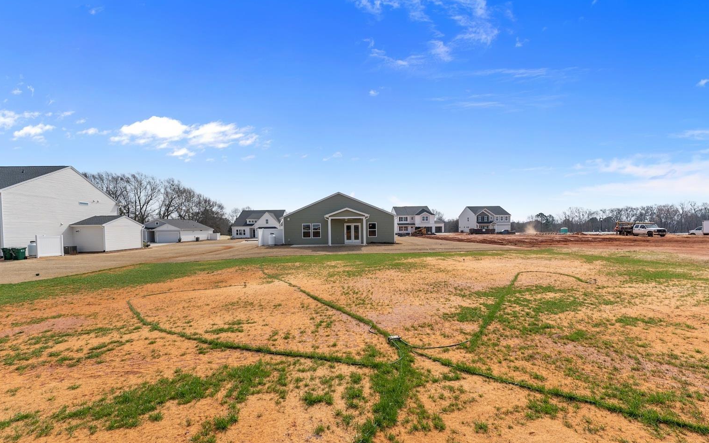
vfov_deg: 74.7
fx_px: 290
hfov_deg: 101.5
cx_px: 348
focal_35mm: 15
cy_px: 238
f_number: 6.3
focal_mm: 14
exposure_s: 1/3200
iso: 400
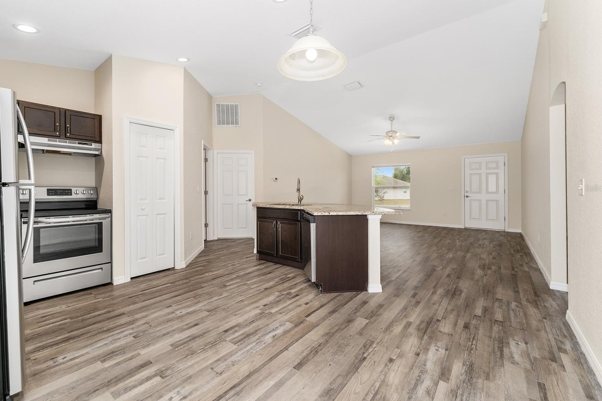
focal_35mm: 15
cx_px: 298
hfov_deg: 100.4
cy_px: 188
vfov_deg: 77.2
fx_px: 251
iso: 250
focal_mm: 14
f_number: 7.1
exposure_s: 1/15
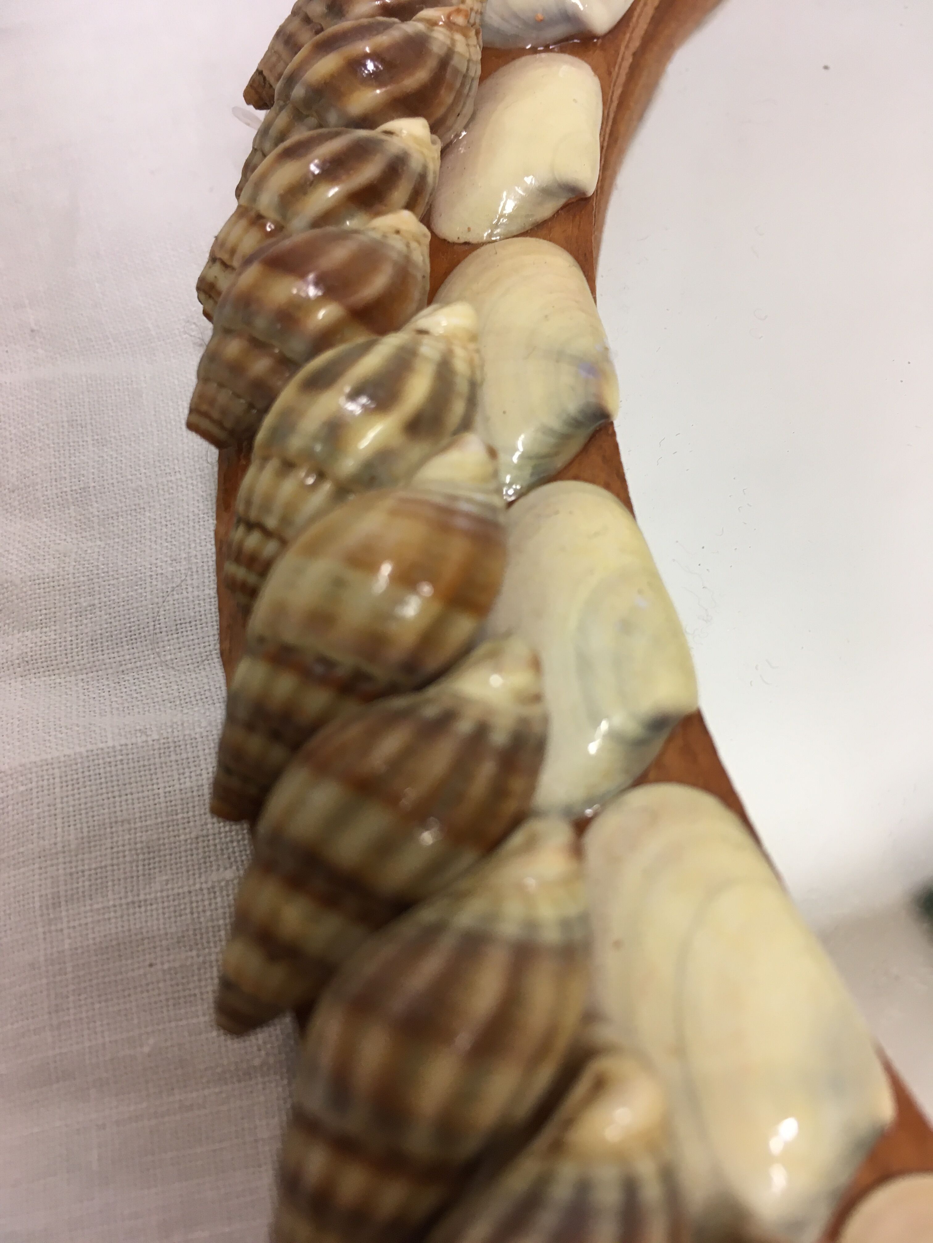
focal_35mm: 29
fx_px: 1042
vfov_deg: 61.7
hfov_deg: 48.2
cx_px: 466
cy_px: 622
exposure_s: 1/33
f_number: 2.2
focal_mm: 4.15
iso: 64
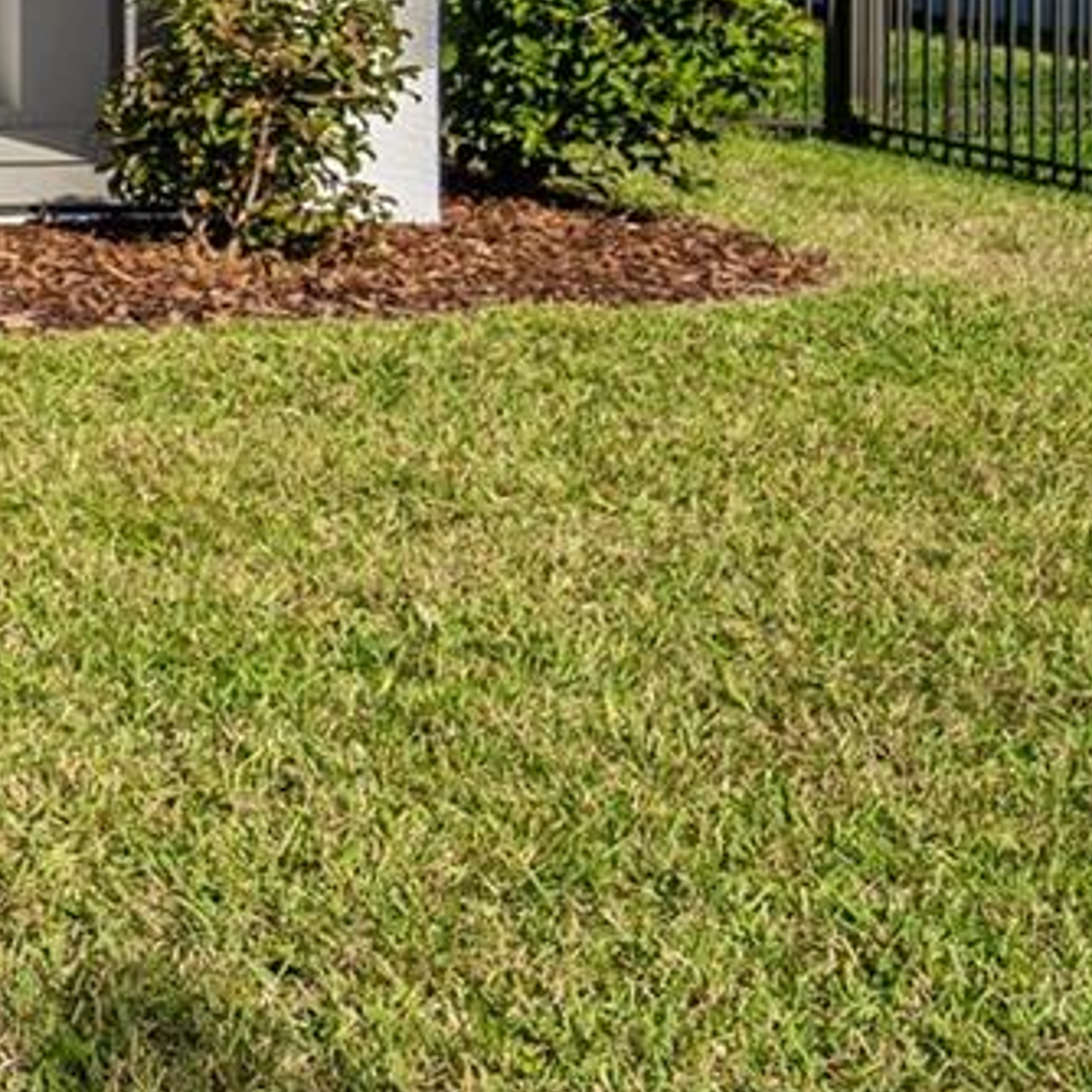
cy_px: -638
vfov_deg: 23.0
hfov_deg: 16.9
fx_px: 2034
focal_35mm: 57
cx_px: -1318
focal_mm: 14
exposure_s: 1/1000
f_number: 5
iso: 100
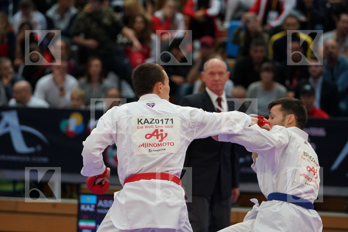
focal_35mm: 193
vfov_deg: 7.1
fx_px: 1866
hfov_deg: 10.7
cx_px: 174
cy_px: 116
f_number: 2.8
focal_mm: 129
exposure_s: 1/1000
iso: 1600
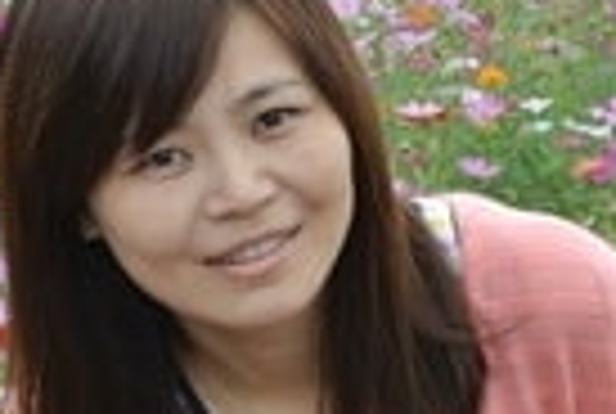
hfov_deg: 10.0
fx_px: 3515
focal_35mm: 205
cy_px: 506
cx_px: 346
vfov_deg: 6.7
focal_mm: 21.1
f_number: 5
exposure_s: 1/250
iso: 125
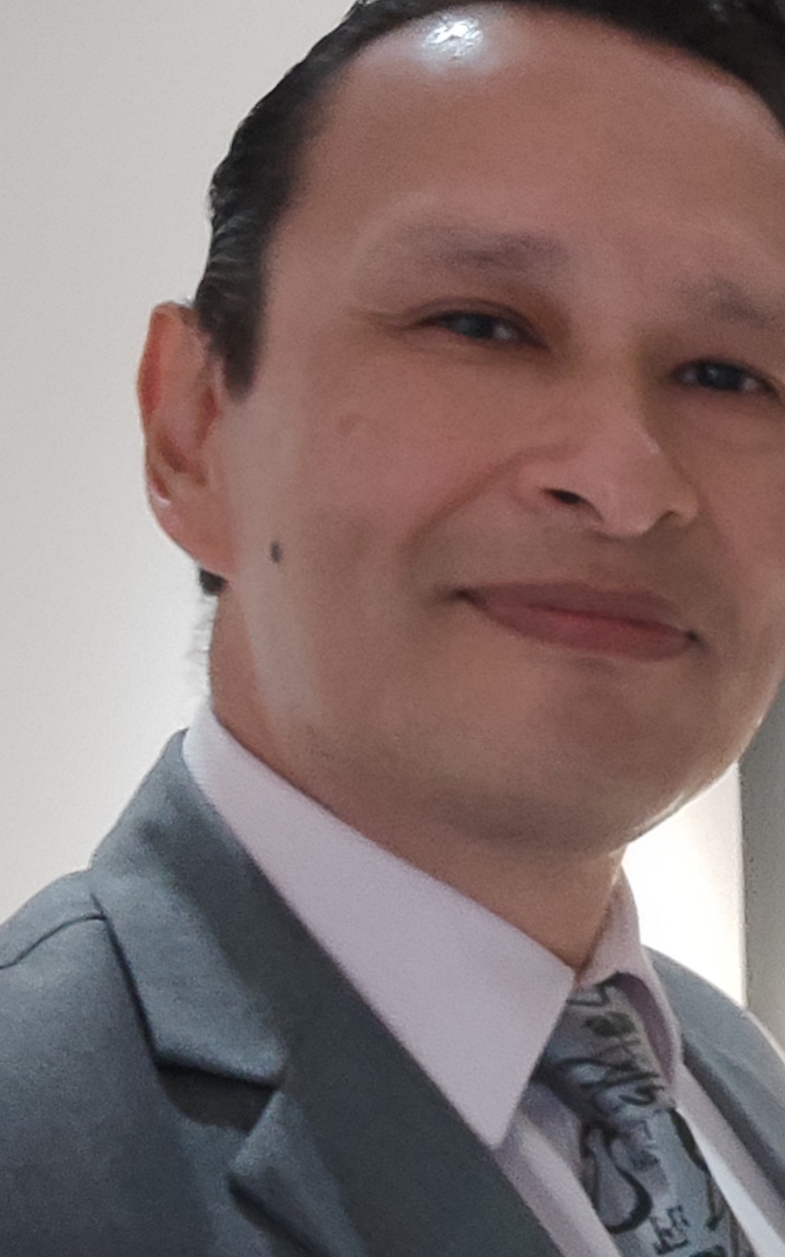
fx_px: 1541
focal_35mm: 45
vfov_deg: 44.1
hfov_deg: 25.6
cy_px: 763
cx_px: 941
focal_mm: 3.49
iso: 376
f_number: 2.45
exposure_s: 1/20
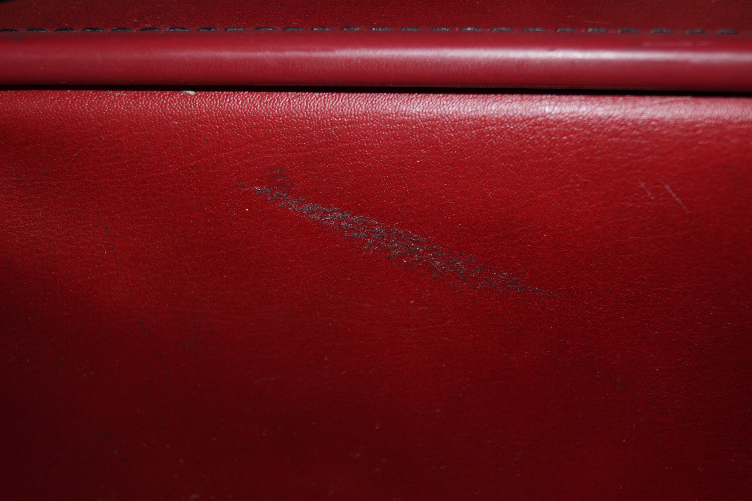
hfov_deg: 37.9
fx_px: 1096
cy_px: 250
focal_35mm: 52
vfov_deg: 25.7
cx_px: 376
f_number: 5
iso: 160
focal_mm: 35
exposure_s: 1/100
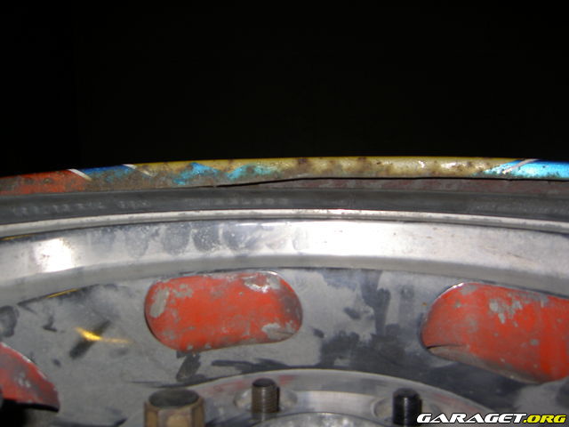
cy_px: 214
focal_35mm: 34
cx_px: 284
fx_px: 559
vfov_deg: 41.8
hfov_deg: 54.0
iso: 50
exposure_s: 1/60
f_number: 2.8
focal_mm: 5.6
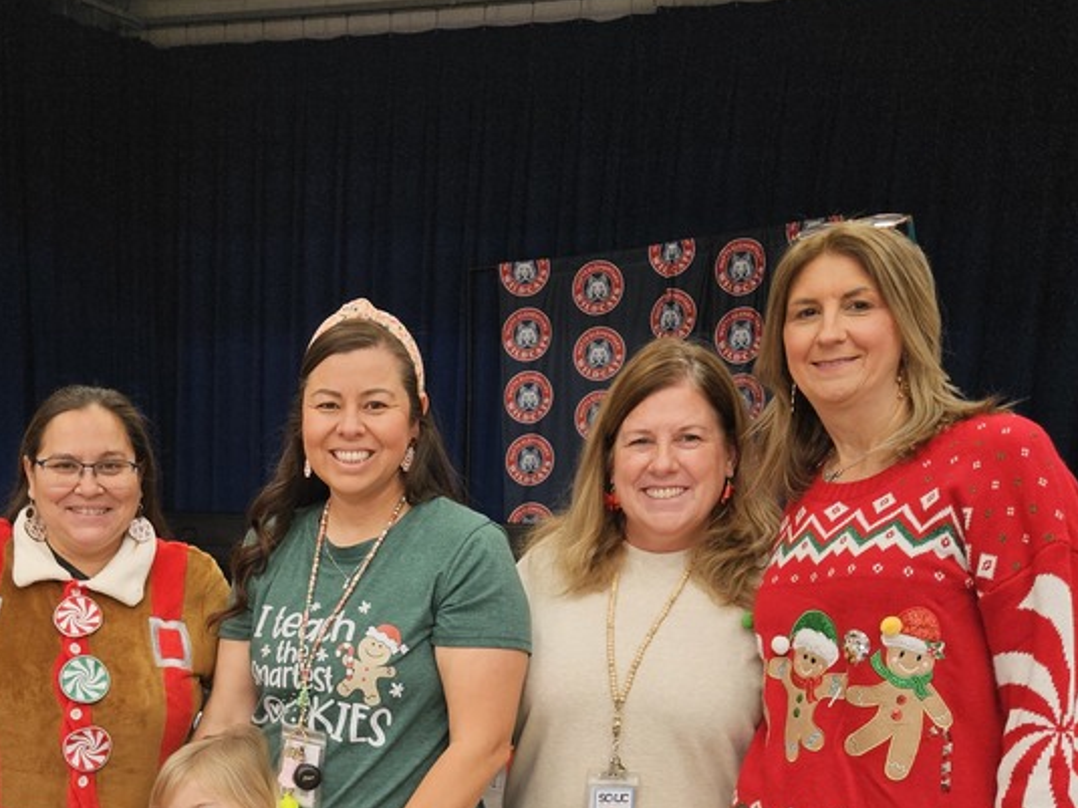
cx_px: 276
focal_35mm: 44
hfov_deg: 41.7
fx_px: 1370
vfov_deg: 31.4
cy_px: 723
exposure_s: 1/57
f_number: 1.8
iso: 100
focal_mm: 5.4
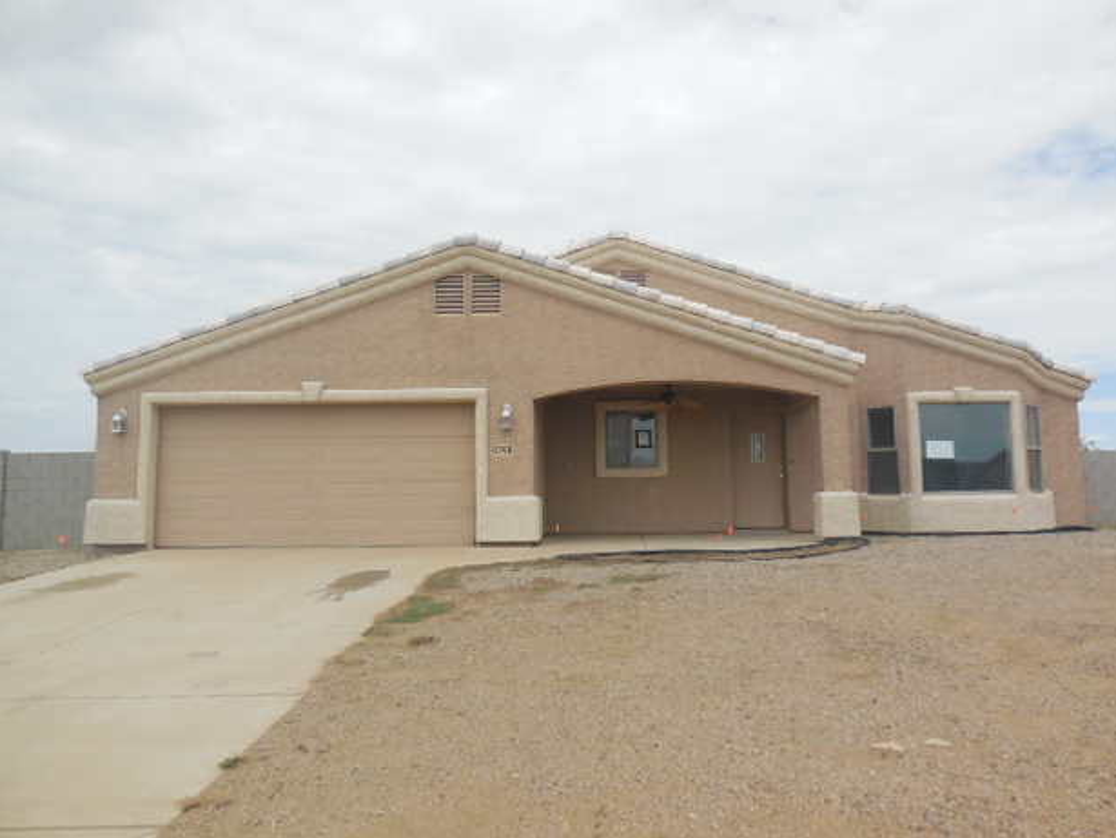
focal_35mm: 26
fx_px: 839
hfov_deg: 67.3
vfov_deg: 53.1
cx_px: 577
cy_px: 404
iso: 400
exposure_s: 1/1600
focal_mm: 4.5
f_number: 6.2
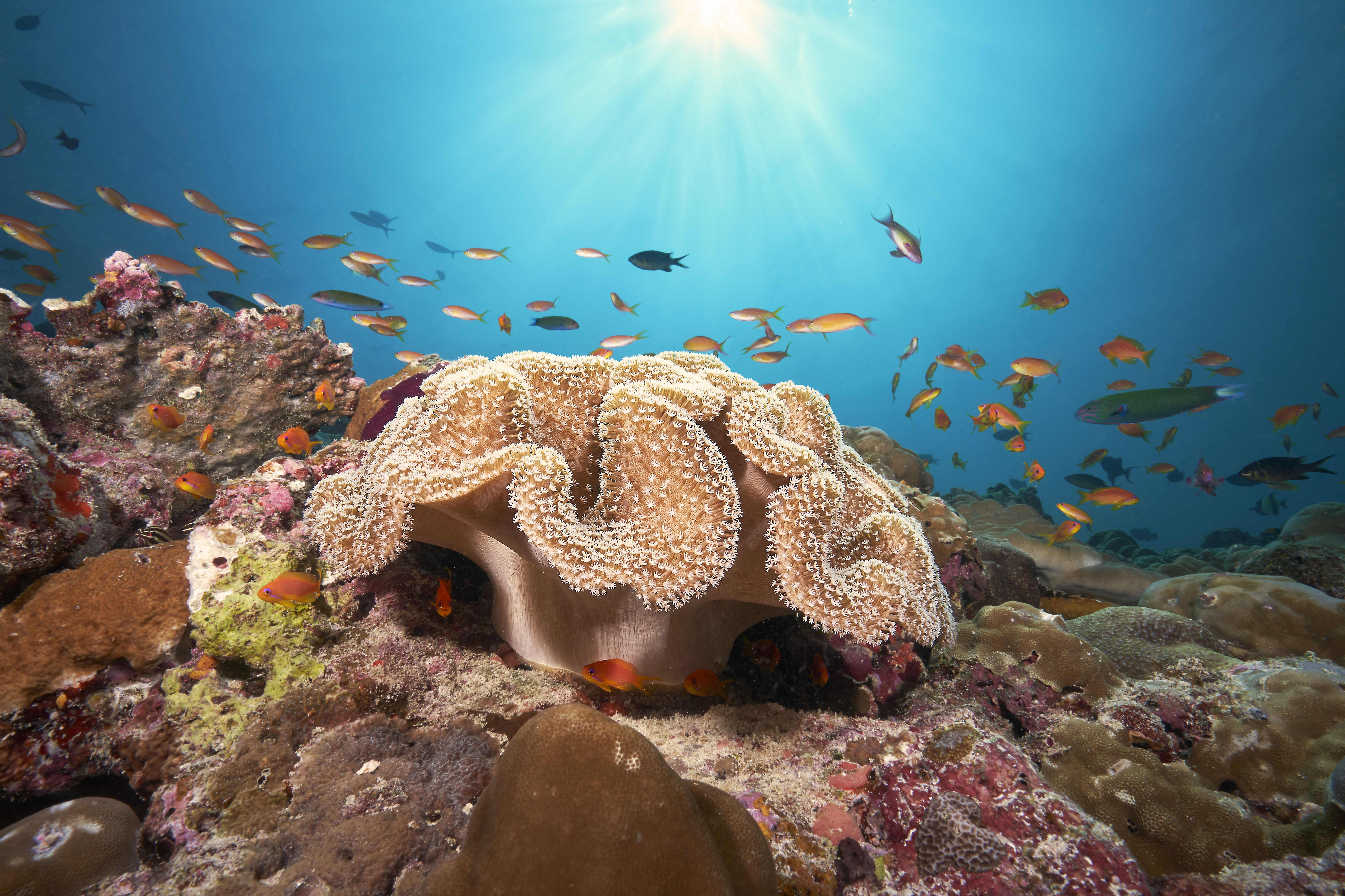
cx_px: 672
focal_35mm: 18
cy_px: 448
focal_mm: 18
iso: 250
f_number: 20
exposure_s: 1/200
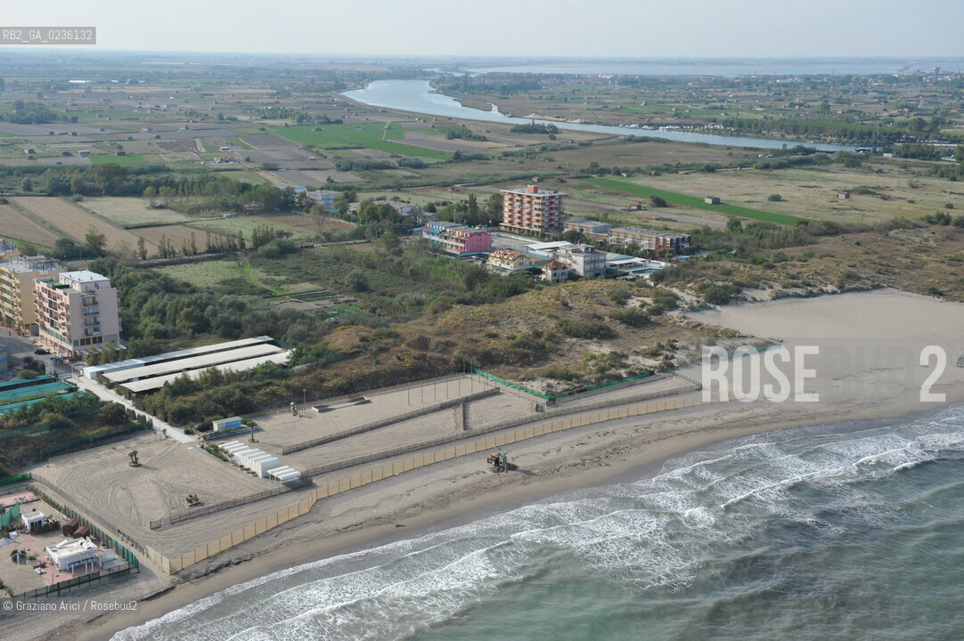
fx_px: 1177
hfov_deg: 44.5
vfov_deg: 30.5
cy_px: 320
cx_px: 482
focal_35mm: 44
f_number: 6.3
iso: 500
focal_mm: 44
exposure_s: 1/1250
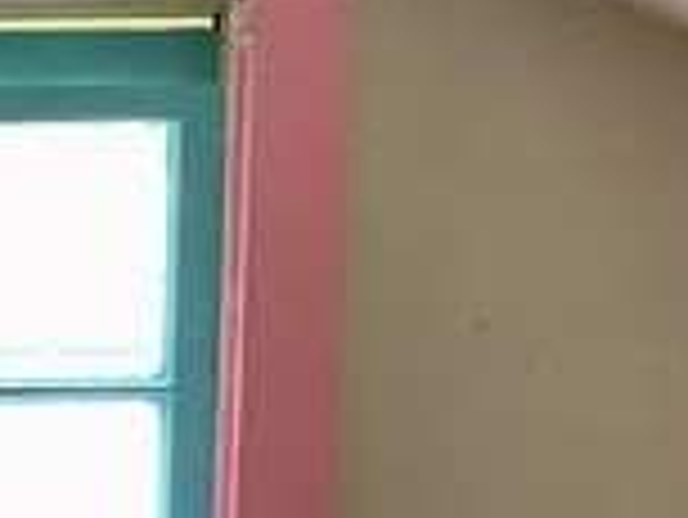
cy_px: 1059
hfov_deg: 9.7
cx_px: -769
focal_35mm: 187
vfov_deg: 7.6
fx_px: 3720
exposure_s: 1/15
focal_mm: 4
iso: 64
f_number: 1.8
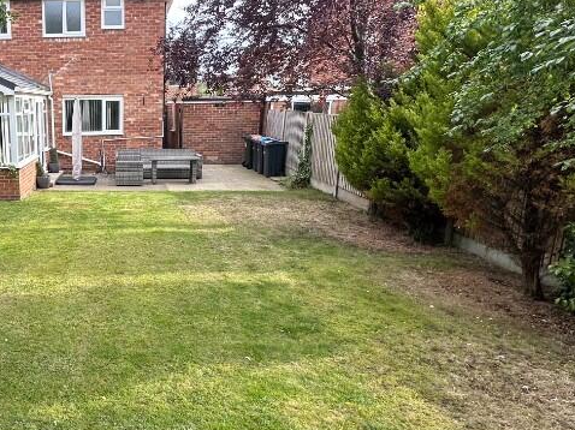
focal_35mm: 30
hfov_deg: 54.4
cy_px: 228
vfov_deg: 46.7
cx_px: 88
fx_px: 498
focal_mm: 2.22
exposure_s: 1/186
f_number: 2.2
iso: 40
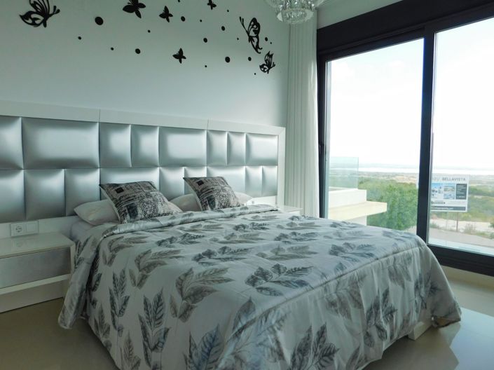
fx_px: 328
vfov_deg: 58.8
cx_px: 247
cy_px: 185
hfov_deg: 74.0
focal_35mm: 23
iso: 125
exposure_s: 1/500
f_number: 3
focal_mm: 4
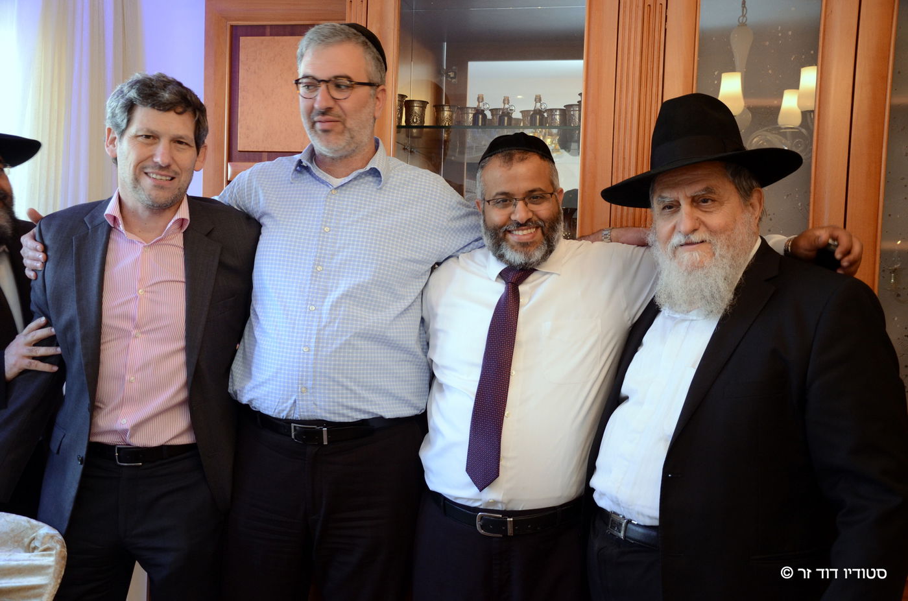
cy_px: 300
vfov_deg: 34.1
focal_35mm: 39
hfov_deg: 49.6
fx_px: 982
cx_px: 454
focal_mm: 26
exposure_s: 1/80
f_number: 4
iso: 1000
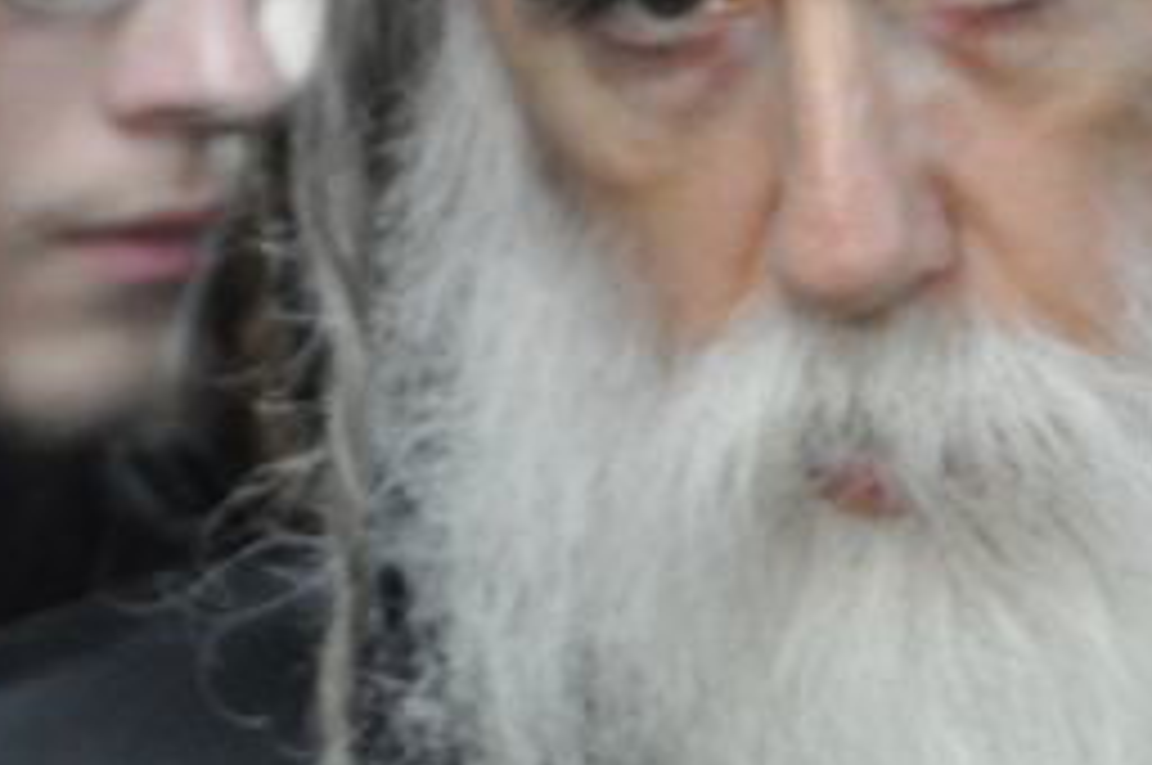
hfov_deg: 2.9
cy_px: 446
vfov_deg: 1.9
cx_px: 1593
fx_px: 22979
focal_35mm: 719
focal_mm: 120
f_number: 5.3
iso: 1600
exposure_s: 1/25
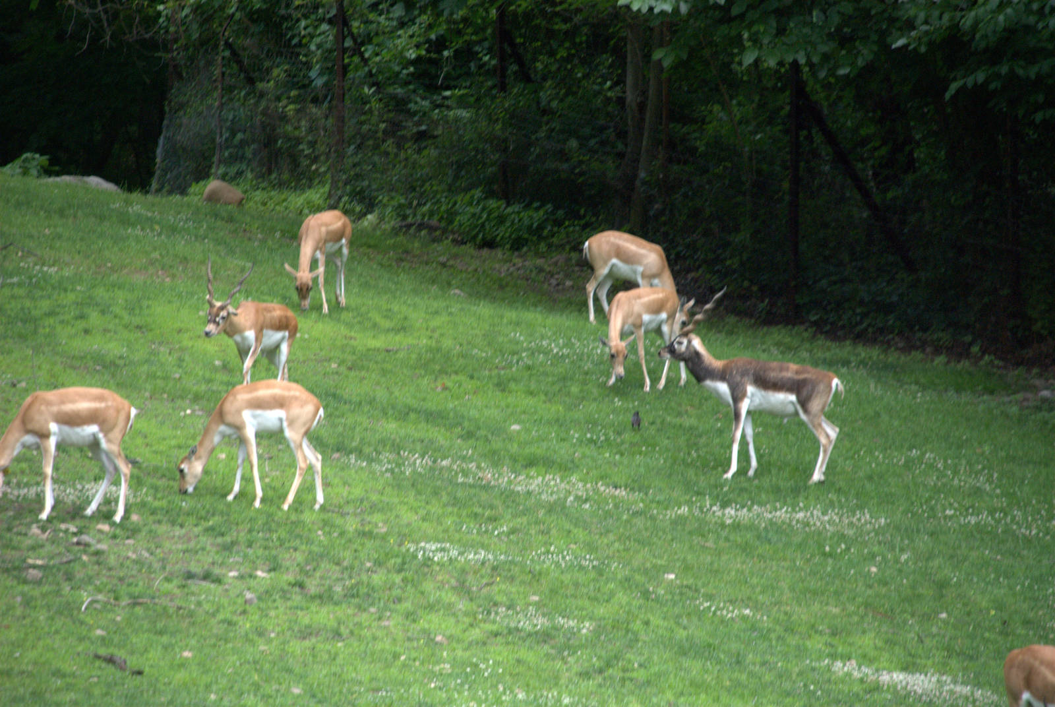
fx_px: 8805
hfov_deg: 6.9
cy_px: 354
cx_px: 528
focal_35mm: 300
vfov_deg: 4.6
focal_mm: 200
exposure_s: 1/500
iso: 900
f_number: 6.3
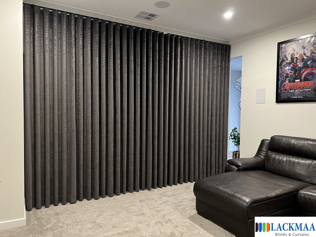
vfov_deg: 53.1
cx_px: 158
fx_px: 237
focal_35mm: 26
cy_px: 118
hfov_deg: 67.3
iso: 500
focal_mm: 5.7
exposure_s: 1/33
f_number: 1.5
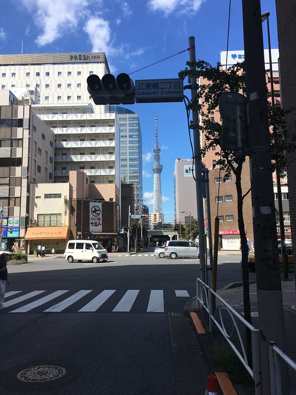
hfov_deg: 48.2
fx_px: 331
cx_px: 148
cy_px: 198
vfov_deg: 61.7
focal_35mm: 29
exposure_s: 1/1425
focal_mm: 4.15
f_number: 2.2
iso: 25
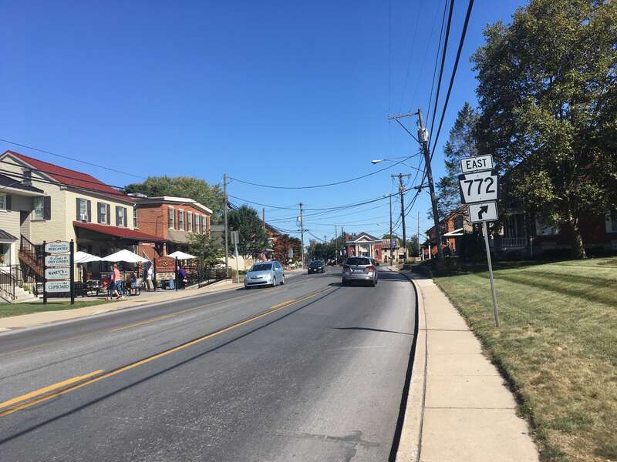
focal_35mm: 29
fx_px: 517
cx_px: 308
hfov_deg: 61.7
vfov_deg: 48.2
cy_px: 231
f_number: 2.2
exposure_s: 1/1425
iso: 25
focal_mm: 4.15
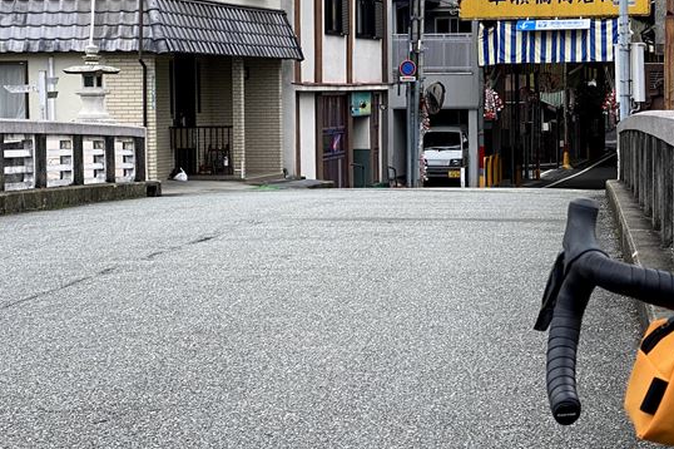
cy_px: 189
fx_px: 1927
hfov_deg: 19.6
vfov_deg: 13.3
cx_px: 540
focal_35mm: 103
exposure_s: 1/813
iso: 20
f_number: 2
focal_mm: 6
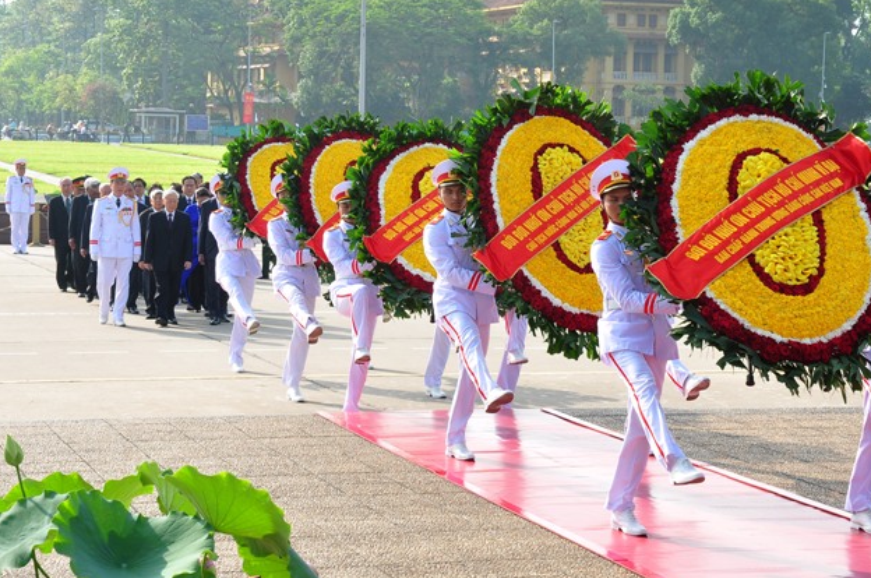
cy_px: 249
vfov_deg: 17.9
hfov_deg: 26.6
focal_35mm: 76
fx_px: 1836
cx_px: 523
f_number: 10
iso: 200
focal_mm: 42
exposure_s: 1/125
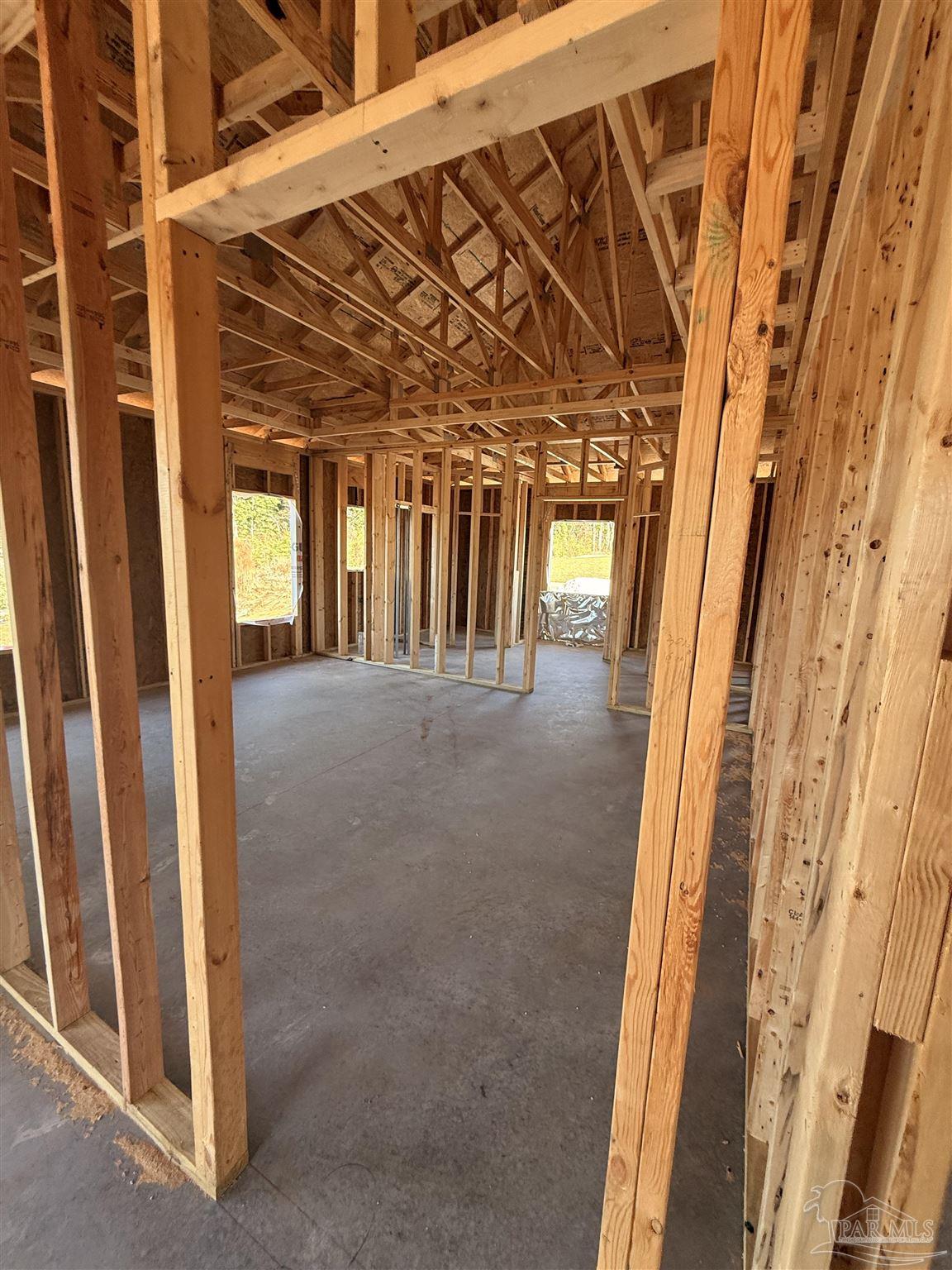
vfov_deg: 102.1
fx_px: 513
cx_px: 476
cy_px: 635
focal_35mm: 14
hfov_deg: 85.7
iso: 100
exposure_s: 1/99
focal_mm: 2.22
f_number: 2.2
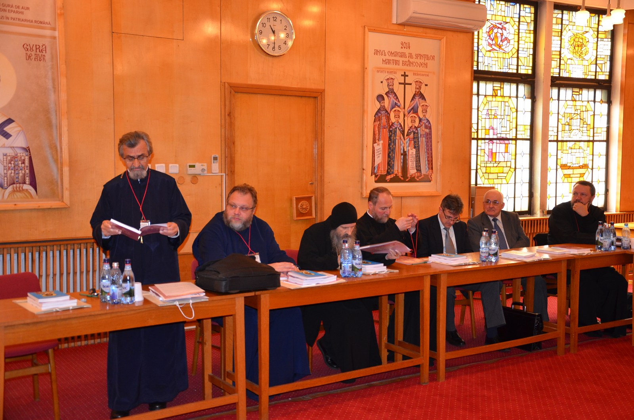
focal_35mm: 42
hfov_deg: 46.5
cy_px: 210
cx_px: 317
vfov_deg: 31.8
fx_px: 738
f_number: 4
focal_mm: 28
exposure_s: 1/60
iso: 800
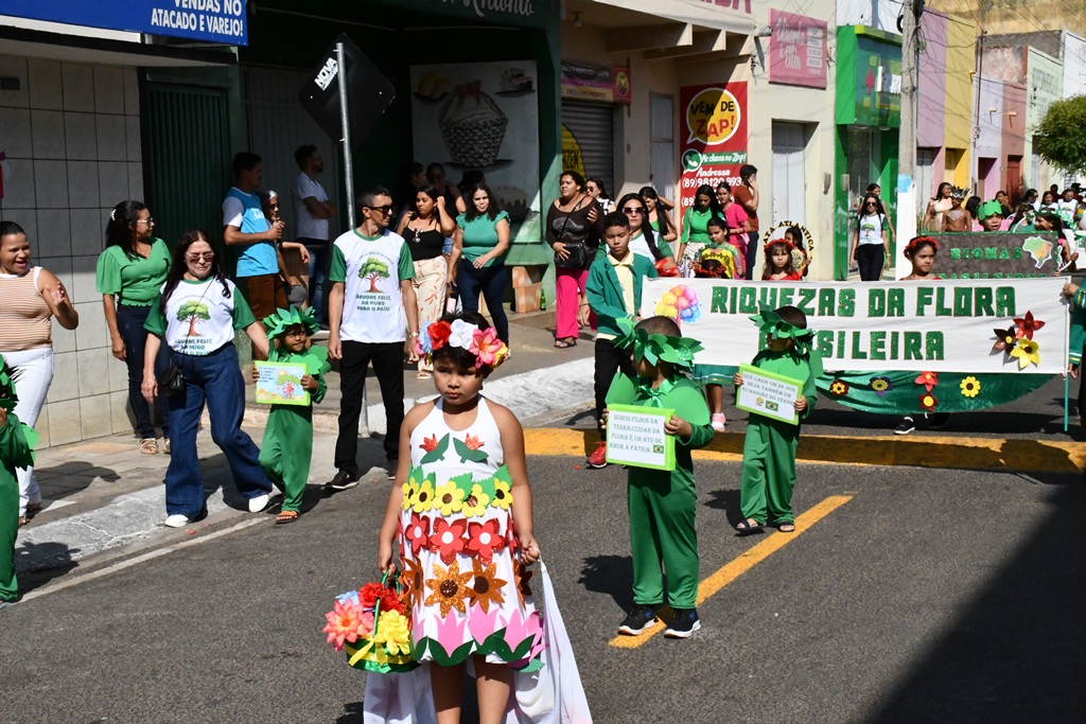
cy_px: 362
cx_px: 543
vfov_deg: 22.6
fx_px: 1810
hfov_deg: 33.4
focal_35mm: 60
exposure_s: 1/2500
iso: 5000
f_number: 25
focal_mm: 40
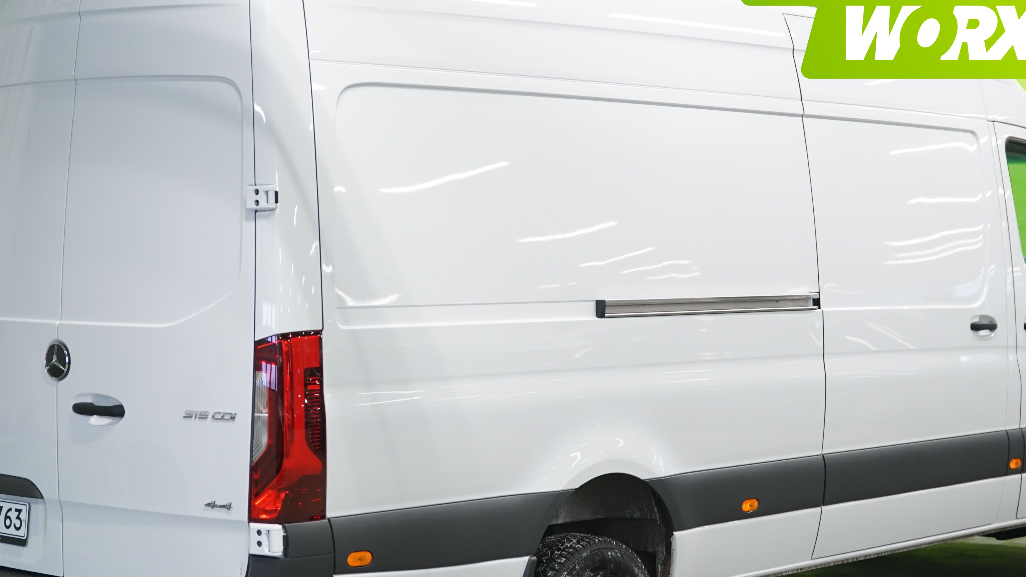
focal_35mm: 76
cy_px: 322
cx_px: 533
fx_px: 2068
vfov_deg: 15.9
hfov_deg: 27.9
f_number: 5.6
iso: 800
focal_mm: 52
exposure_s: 1/40
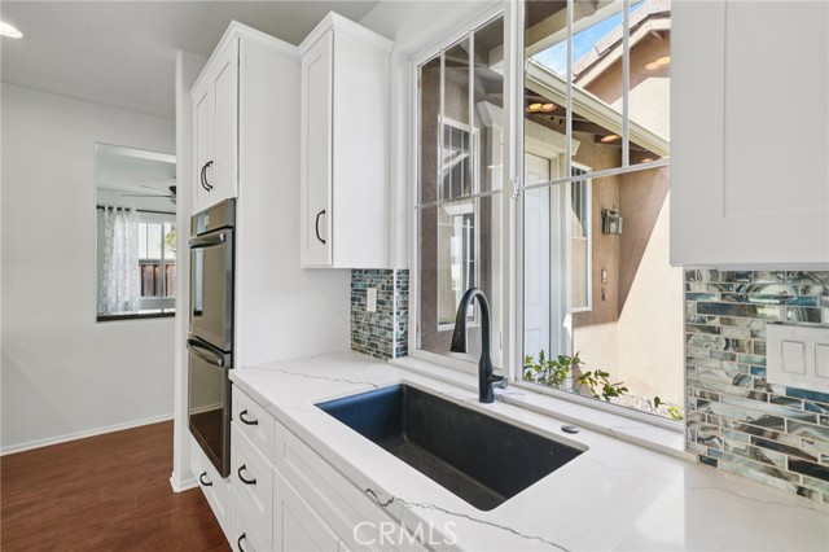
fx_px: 368
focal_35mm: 16
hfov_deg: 96.8
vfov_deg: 73.7
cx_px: 414
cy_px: 276
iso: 200
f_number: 8
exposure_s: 1/30
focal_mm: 16
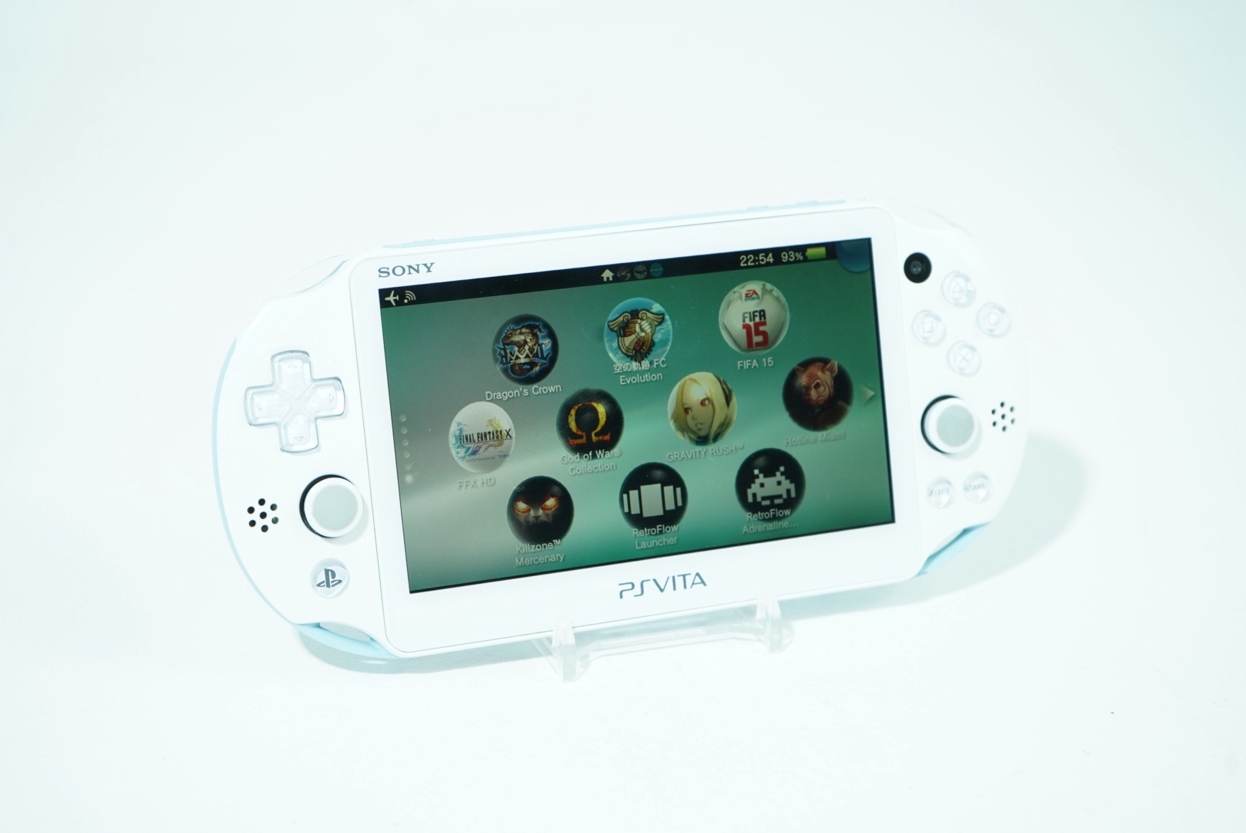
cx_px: 623
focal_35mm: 66
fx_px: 2286
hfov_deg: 30.5
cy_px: 416
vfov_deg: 20.6
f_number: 7.1
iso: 800
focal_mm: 66
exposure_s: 1/80
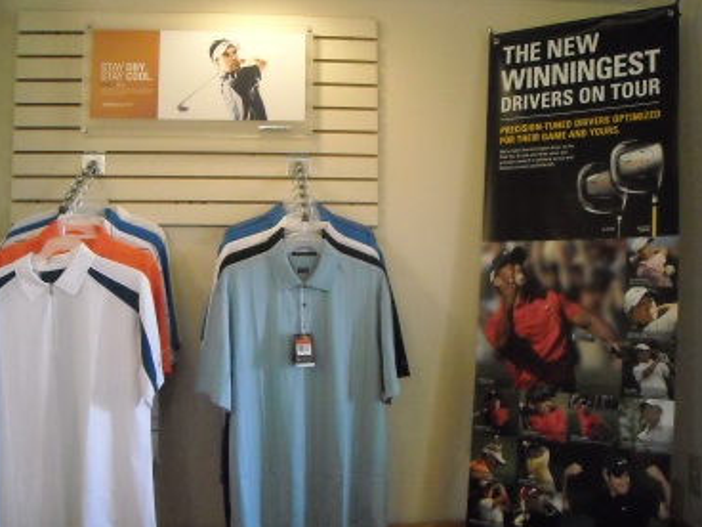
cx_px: 332
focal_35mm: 38
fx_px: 771
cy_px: 269
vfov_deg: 37.7
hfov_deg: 49.0
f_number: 2.8
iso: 800
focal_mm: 5.7
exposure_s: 1/105
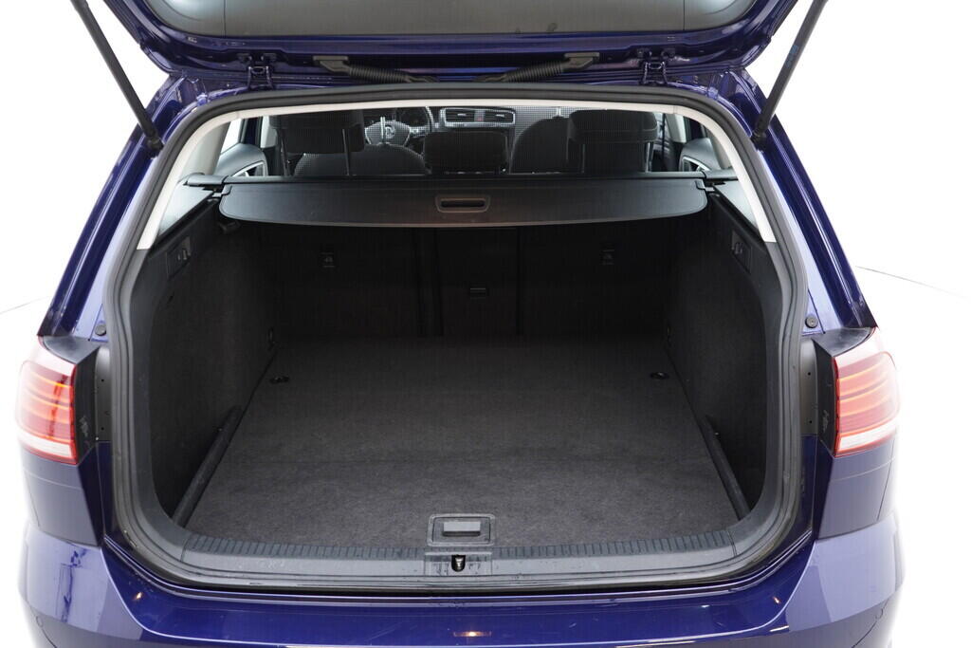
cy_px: 324
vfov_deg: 36.9
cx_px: 486
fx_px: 971
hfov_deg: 53.1
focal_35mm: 36
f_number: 2.8
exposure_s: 1/40
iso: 320
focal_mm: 24
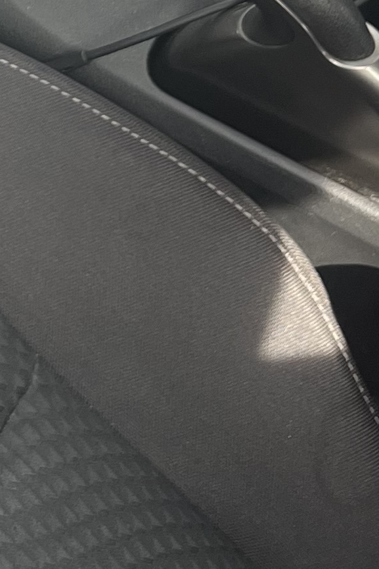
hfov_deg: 10.5
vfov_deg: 15.1
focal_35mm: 126
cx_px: -180
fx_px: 1989
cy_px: -285
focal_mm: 5.1
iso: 32
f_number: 1.6
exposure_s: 1/146
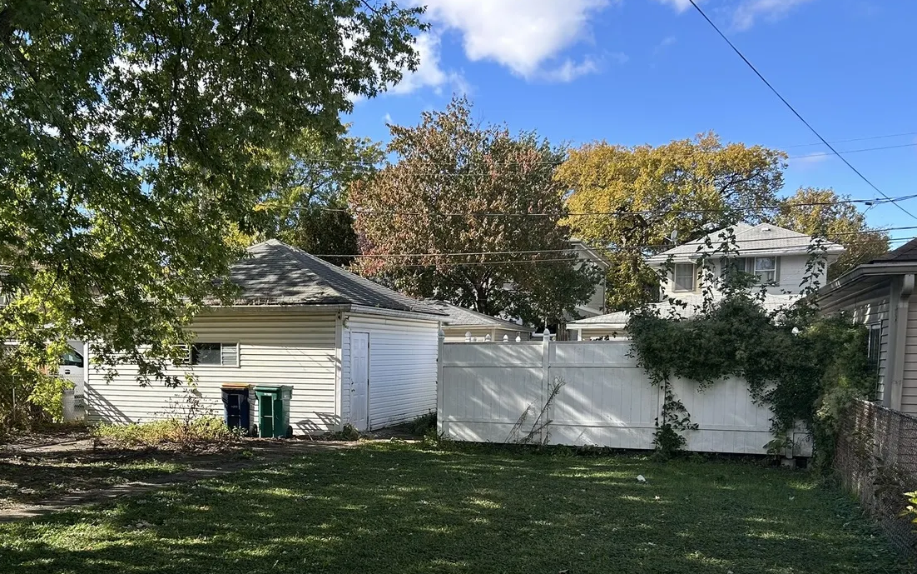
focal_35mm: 36
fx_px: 900
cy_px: 432
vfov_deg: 34.6
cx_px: 339
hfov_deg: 53.4
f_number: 1.5
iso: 50
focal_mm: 5.7
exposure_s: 1/1295
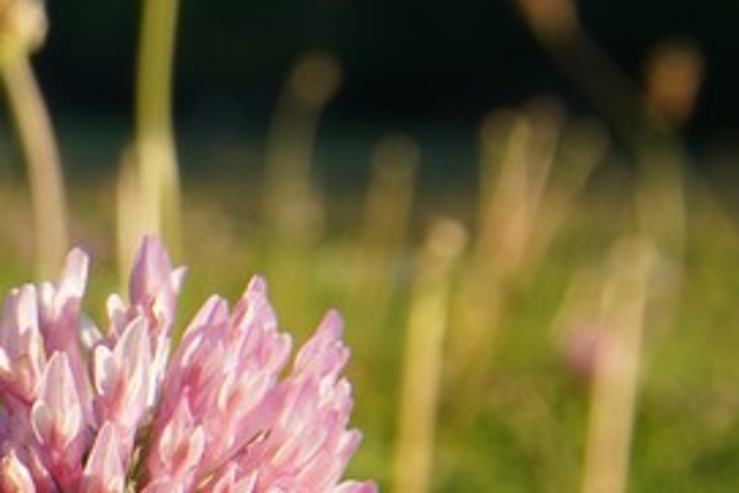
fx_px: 3635
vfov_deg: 7.7
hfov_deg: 10.8
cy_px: 558
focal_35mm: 177
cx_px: -611
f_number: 14
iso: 250
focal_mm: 40
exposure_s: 1/60
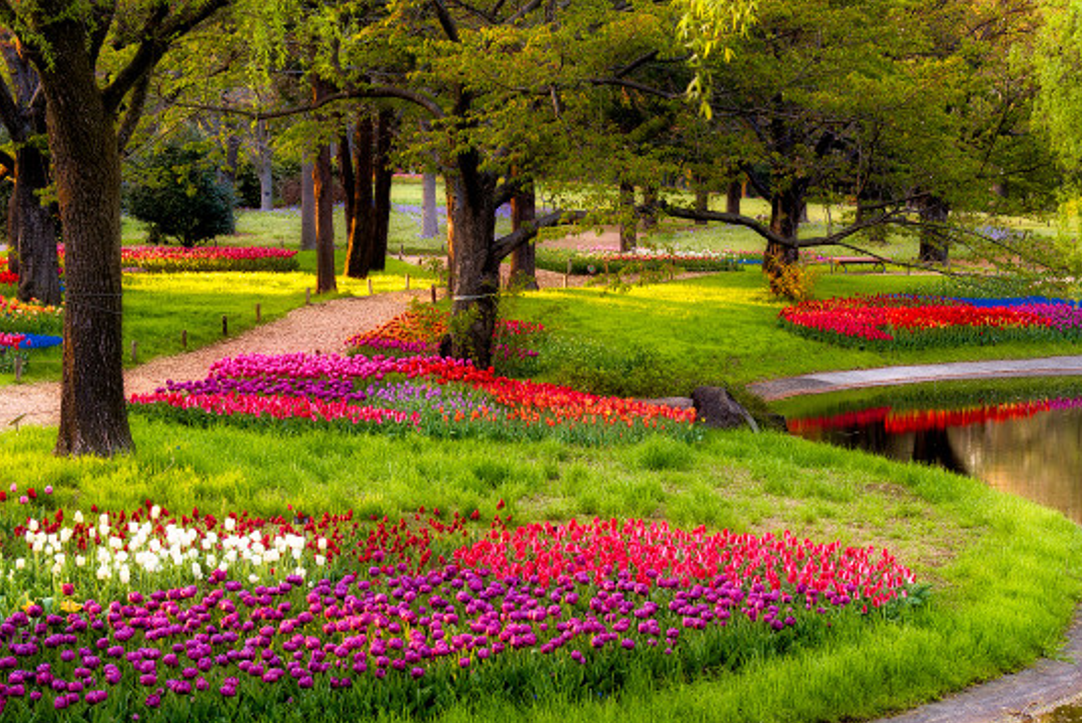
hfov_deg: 21.6
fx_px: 2767
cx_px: 995
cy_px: 601
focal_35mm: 92
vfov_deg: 14.8
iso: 100
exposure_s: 1/6
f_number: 8
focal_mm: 48
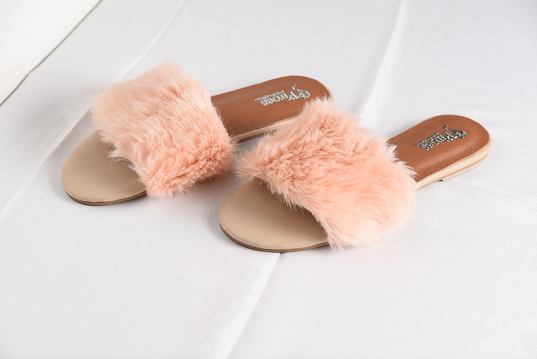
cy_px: 180
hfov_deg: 27.0
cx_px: 268
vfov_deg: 18.2
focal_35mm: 75
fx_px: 1119
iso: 160
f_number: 5.6
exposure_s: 1/200
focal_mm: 75
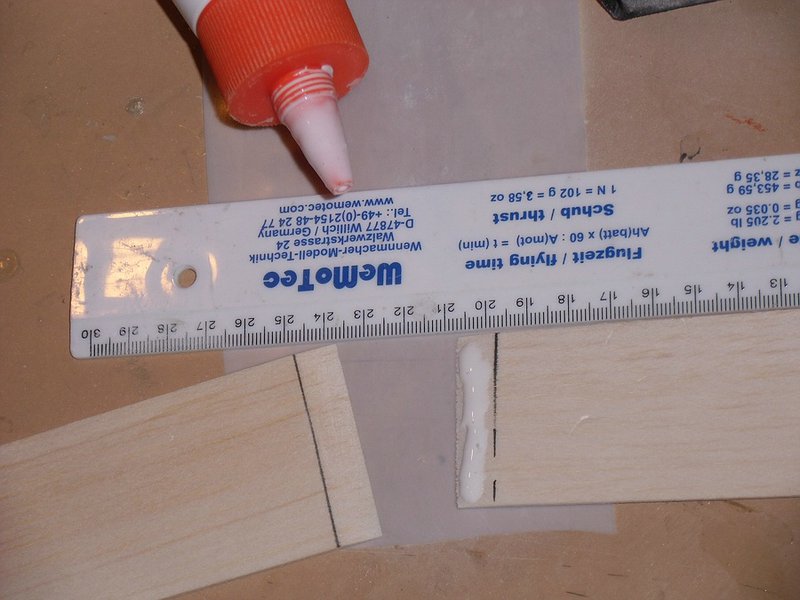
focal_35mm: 123
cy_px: 300
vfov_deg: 12.0
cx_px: 400
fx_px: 2843
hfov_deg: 16.0
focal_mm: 21.79
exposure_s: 1/60
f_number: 5.5
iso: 100
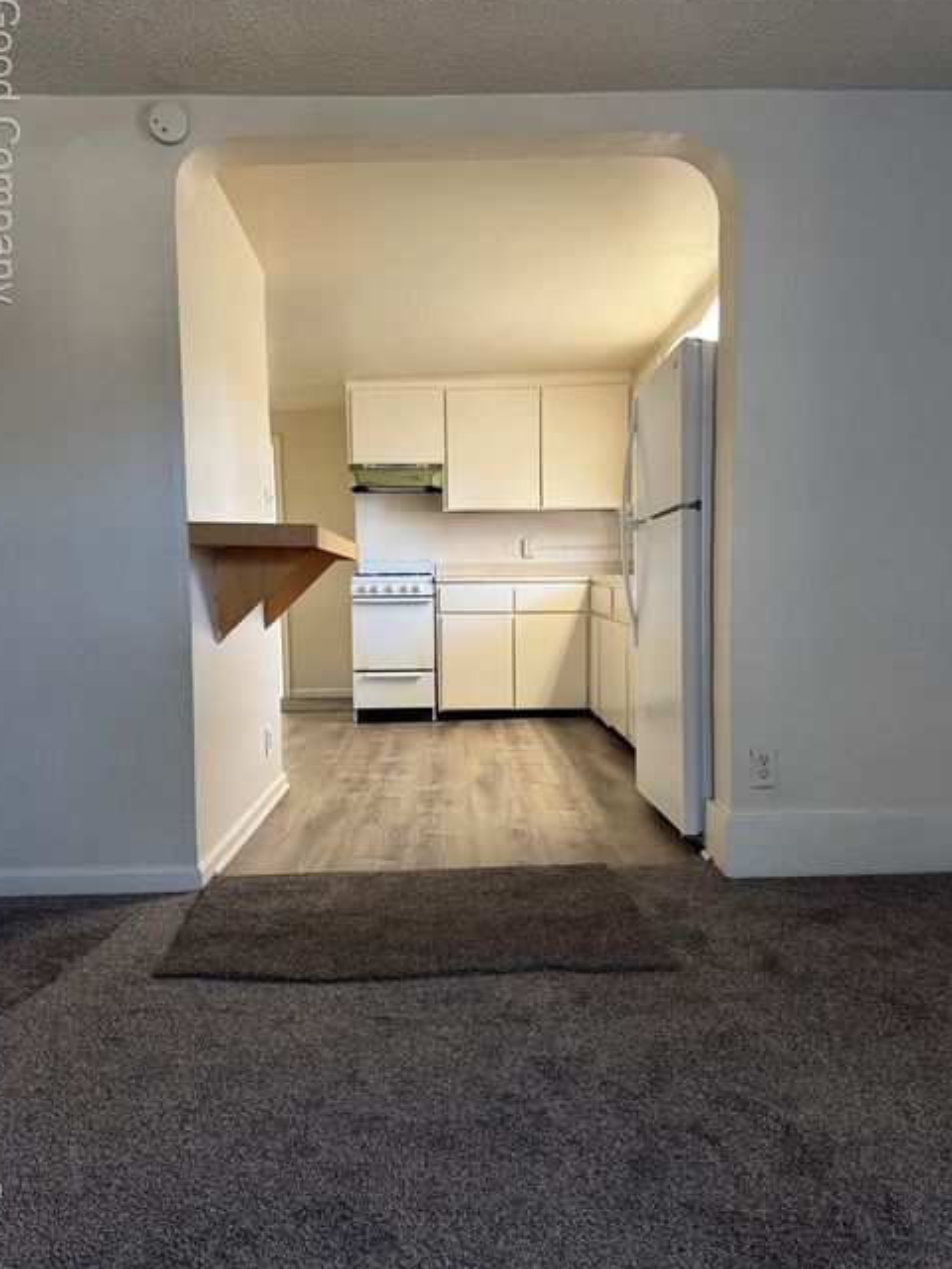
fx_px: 917
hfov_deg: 54.9
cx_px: 468
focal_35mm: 25
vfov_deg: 69.4
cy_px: 649
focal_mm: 6.76
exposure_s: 1/60
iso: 125
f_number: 1.78
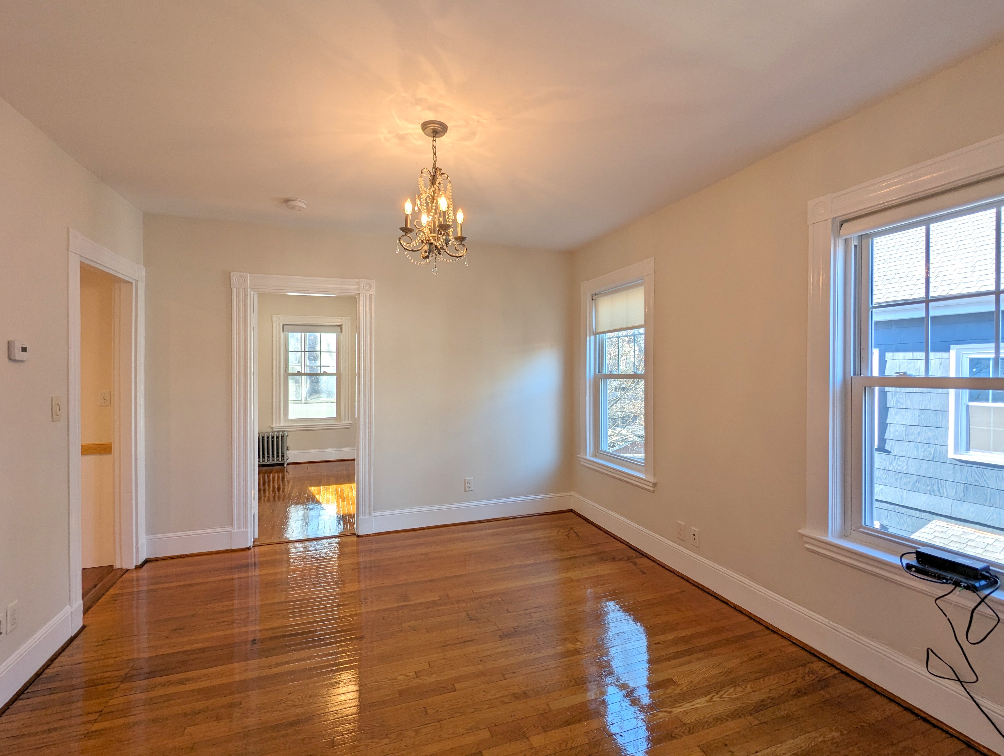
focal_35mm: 16
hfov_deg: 94.4
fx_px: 465
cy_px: 378
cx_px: 502
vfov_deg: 78.2
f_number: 2.2
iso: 50
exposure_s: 1/127
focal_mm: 2.35
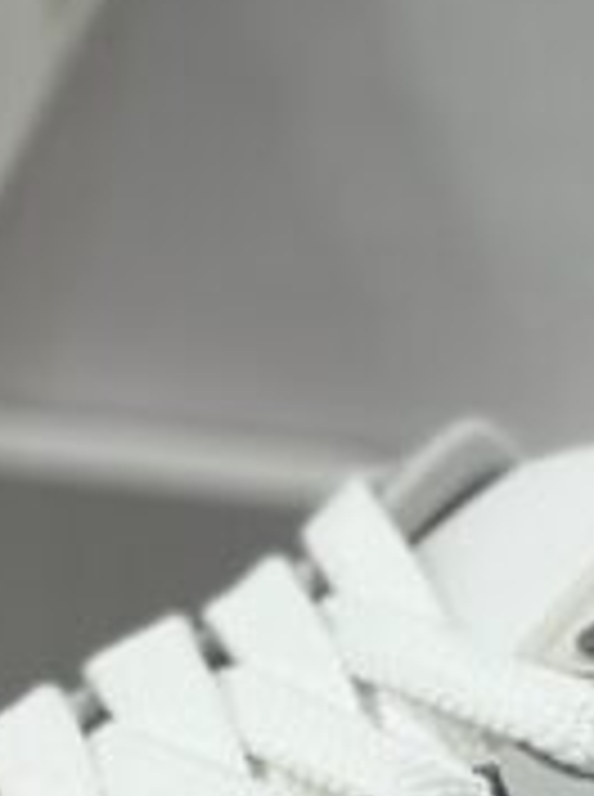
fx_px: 9346
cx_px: 176
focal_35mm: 407
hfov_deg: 3.6
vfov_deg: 4.9
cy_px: 340
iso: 125
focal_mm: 9
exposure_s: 1/60
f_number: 2.8
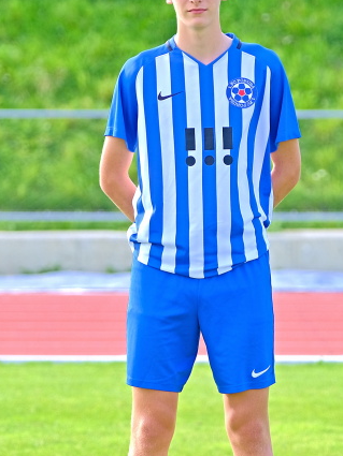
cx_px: 195
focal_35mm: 263
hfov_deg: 5.7
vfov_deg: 7.5
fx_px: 3473
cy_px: 280
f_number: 2.8
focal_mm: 110.6
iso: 320
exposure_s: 1/1000
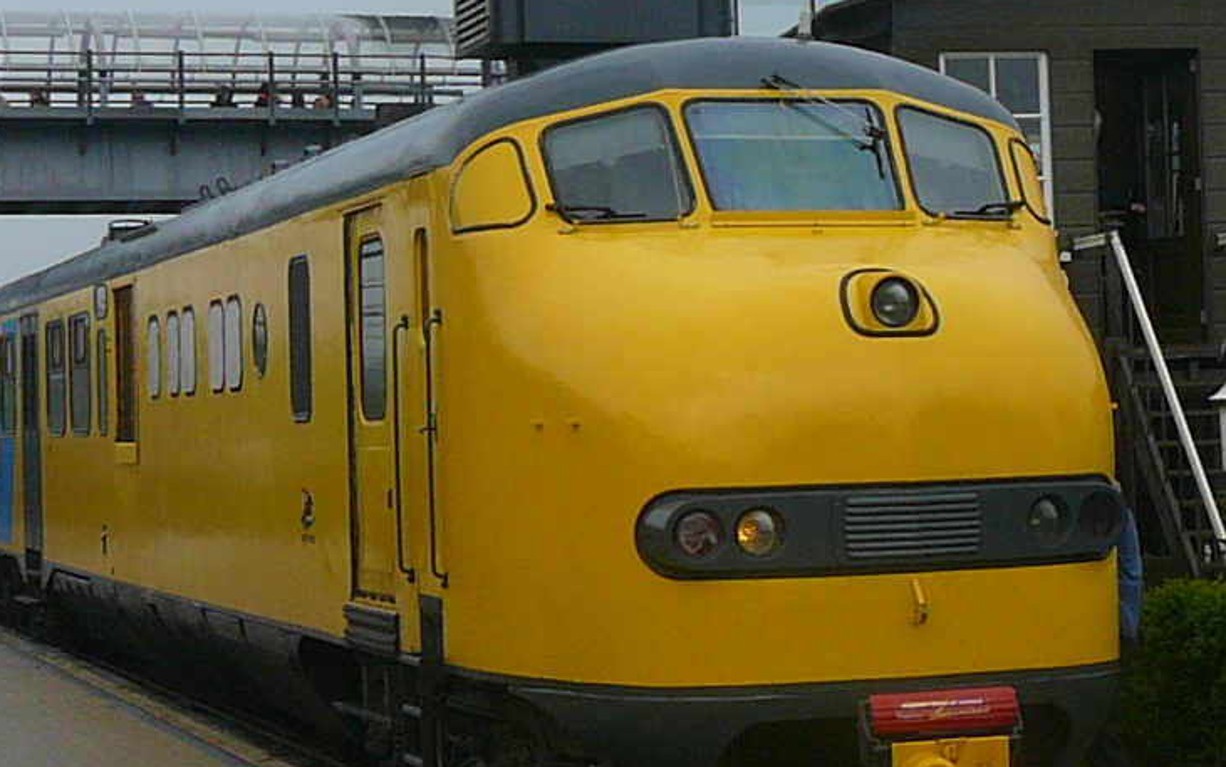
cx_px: 1094
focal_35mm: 104
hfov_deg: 19.7
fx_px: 3475
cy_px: 263
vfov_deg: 12.6
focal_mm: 5.2
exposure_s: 1/400
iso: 80
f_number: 5
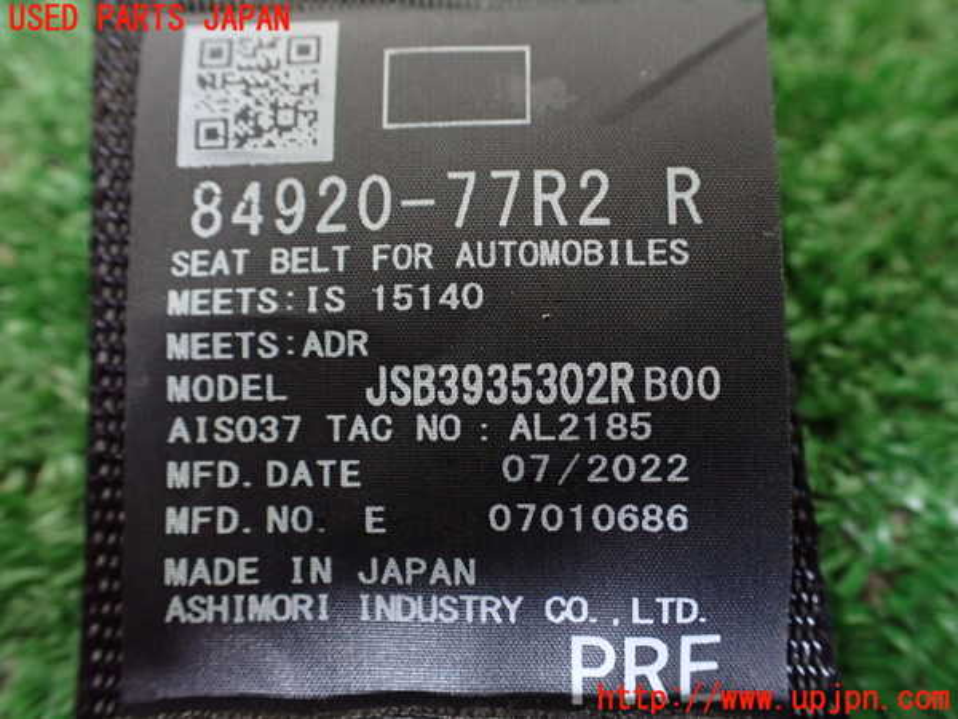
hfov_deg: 60.0
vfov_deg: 46.8
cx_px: 479
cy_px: 360
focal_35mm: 30
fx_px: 830
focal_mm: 5.4
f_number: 2.3
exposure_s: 1/30
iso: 1000
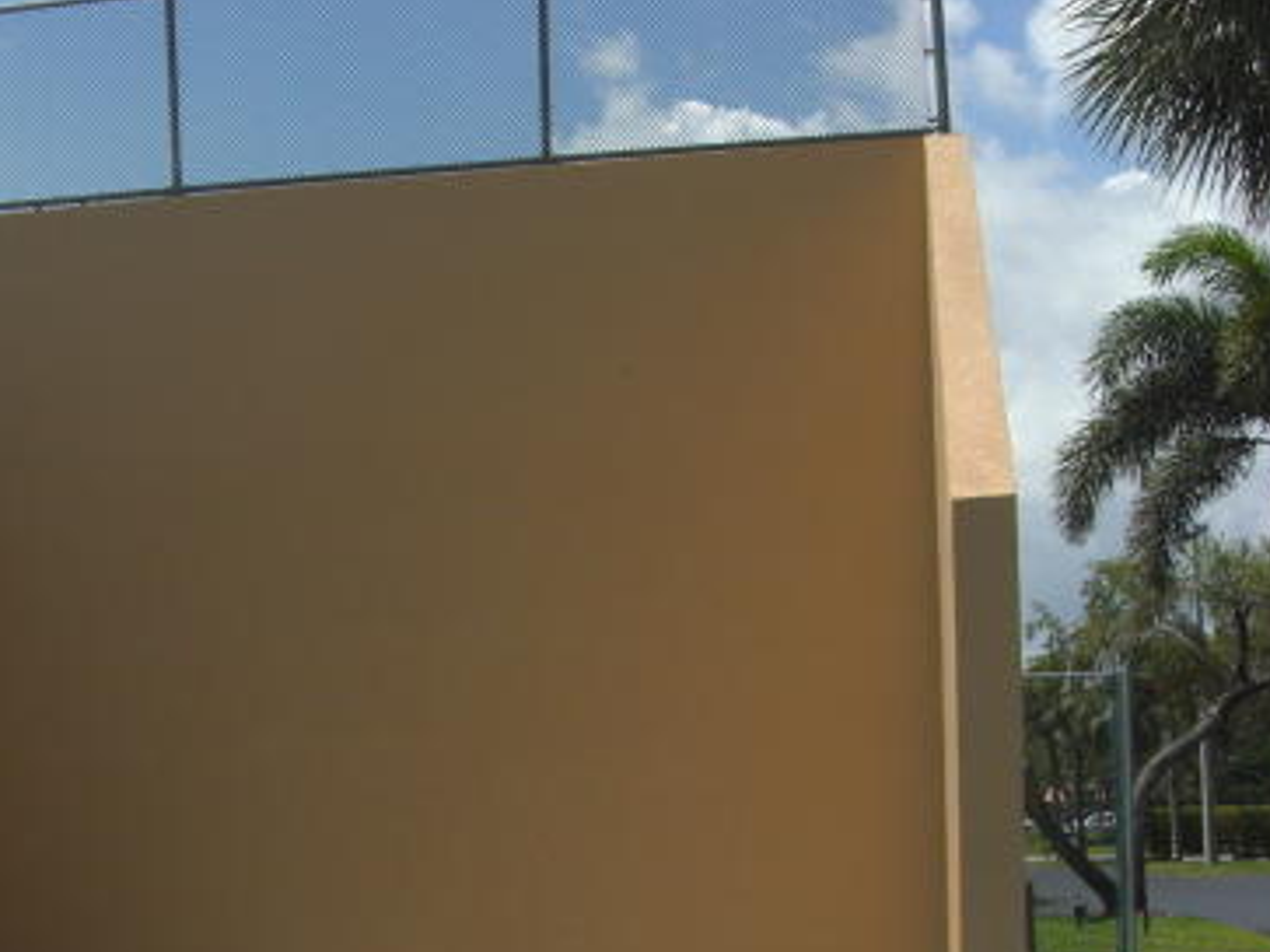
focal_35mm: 67
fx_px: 2457
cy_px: 777
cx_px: 192
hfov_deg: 28.2
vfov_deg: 21.6
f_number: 8
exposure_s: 1/320
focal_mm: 7.9
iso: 80
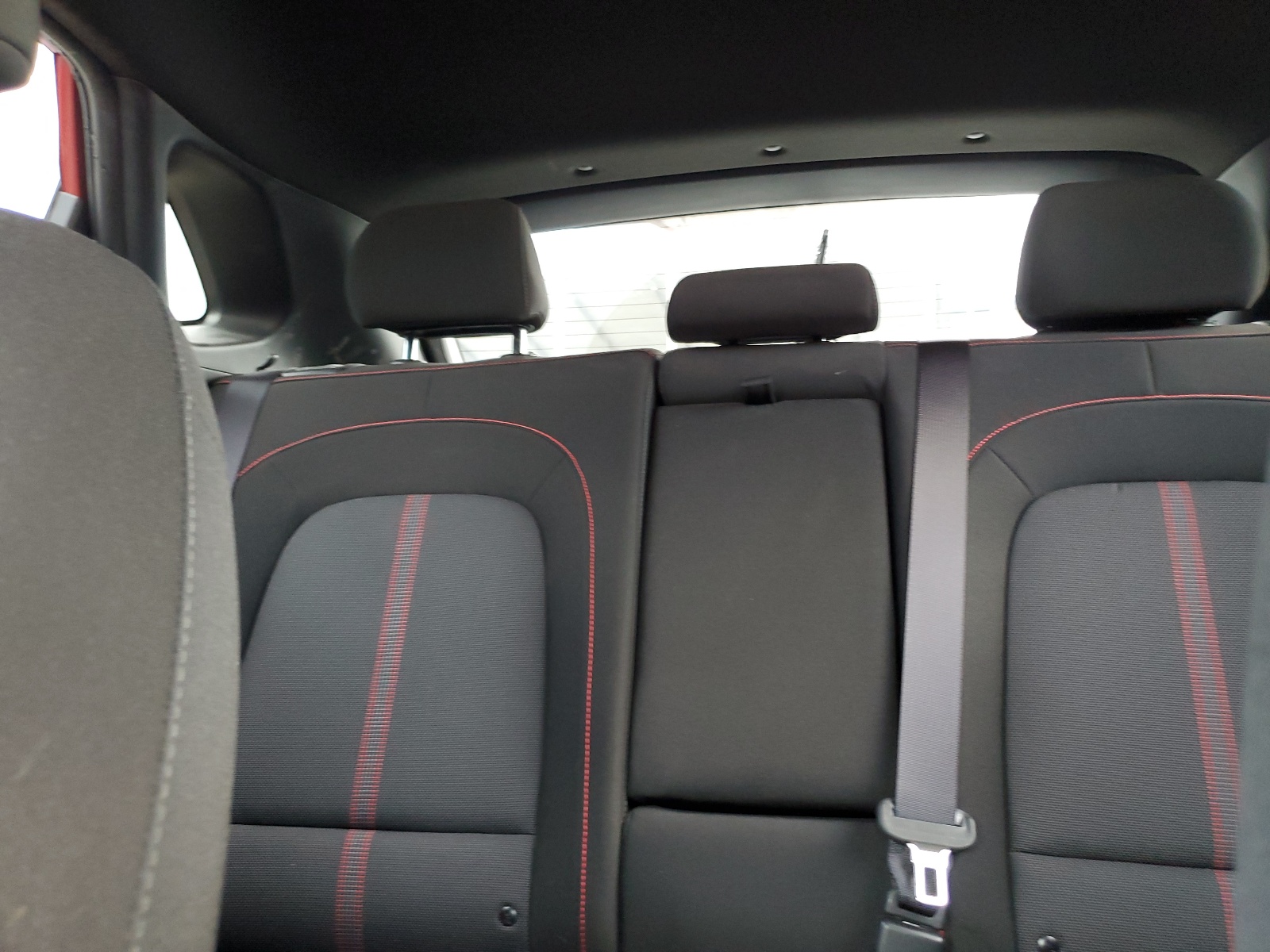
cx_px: 635
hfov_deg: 67.3
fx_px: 954
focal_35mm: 26
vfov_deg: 53.1
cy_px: 476
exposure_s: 1/60.2
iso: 192
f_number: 1.5
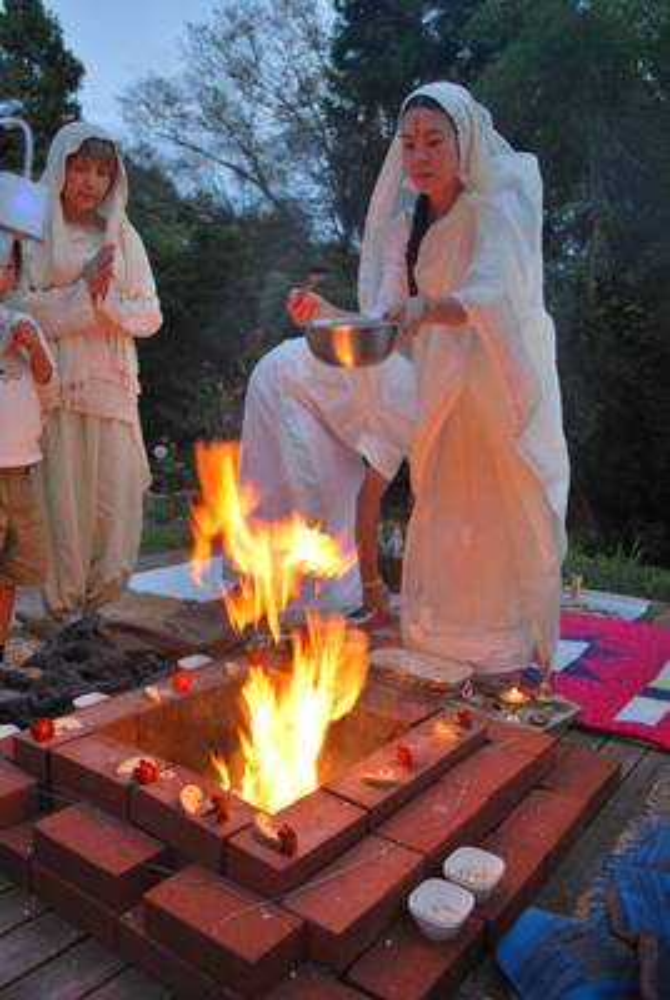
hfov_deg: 48.1
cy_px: 500
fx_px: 751
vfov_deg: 67.3
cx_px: 335
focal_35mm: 27
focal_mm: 18
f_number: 3.5
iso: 220
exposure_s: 1/30
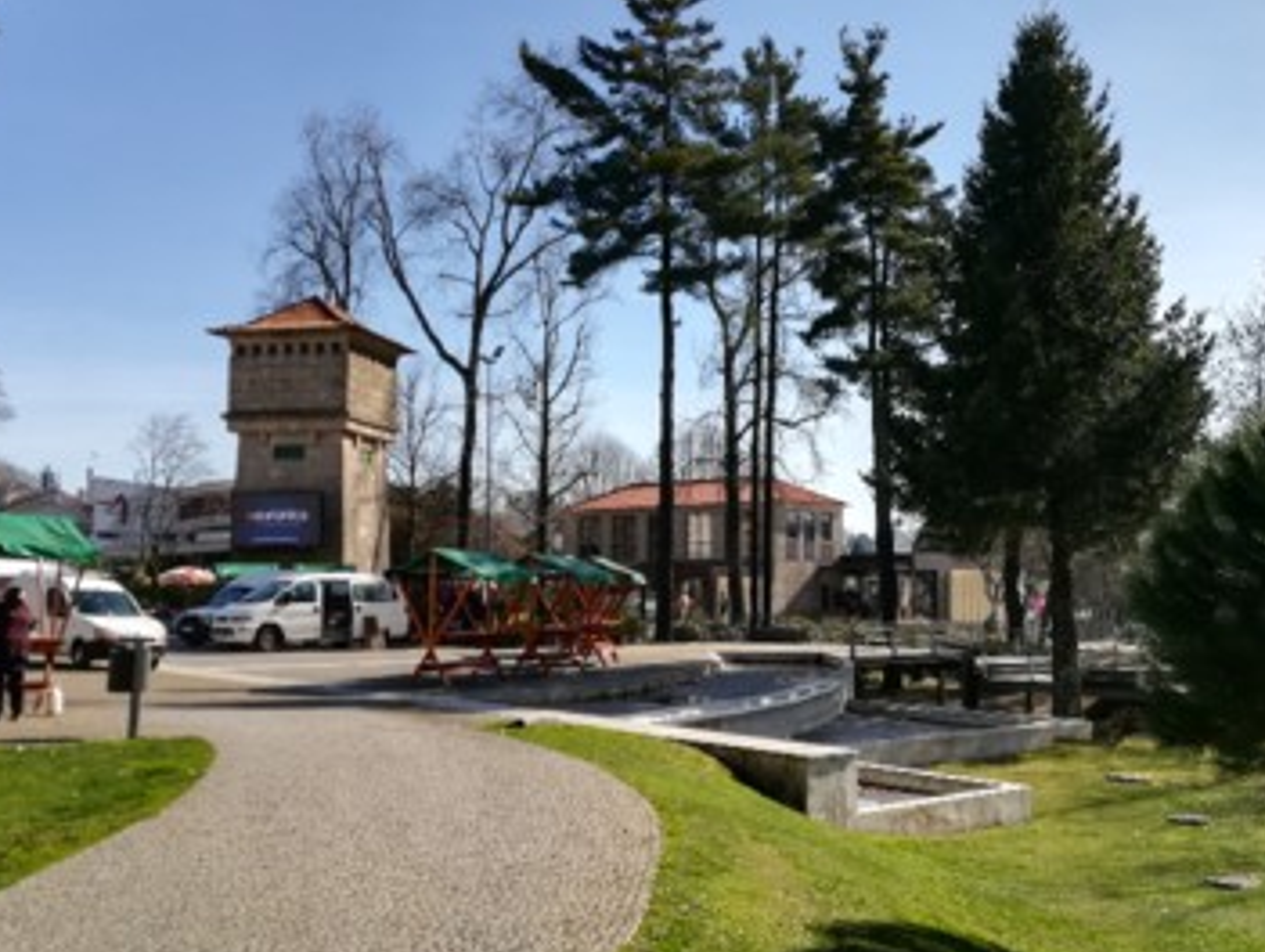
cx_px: 620
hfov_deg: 50.1
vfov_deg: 38.7
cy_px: 492
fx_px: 1354
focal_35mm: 37
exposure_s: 1/1041
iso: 50
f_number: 2.2
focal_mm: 3.83
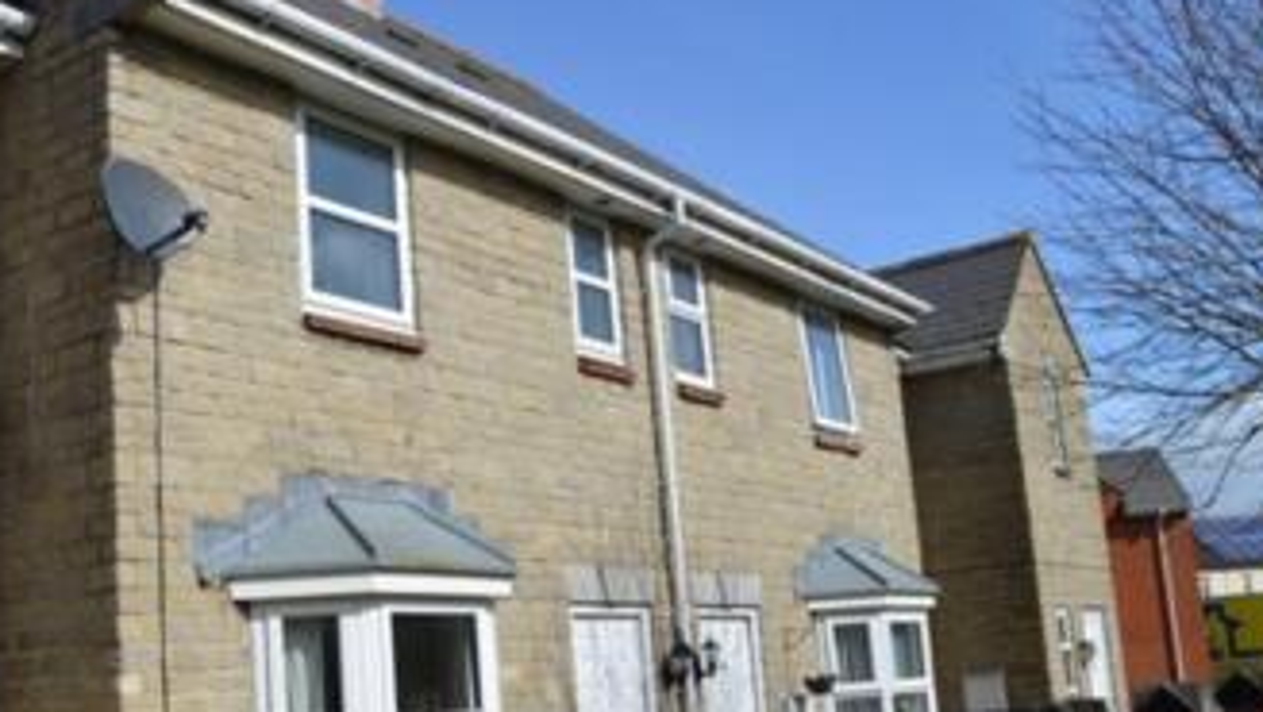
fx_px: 1374
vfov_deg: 29.0
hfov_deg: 48.7
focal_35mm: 41
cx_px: 447
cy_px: 410
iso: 100
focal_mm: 18
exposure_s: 1/320
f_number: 9
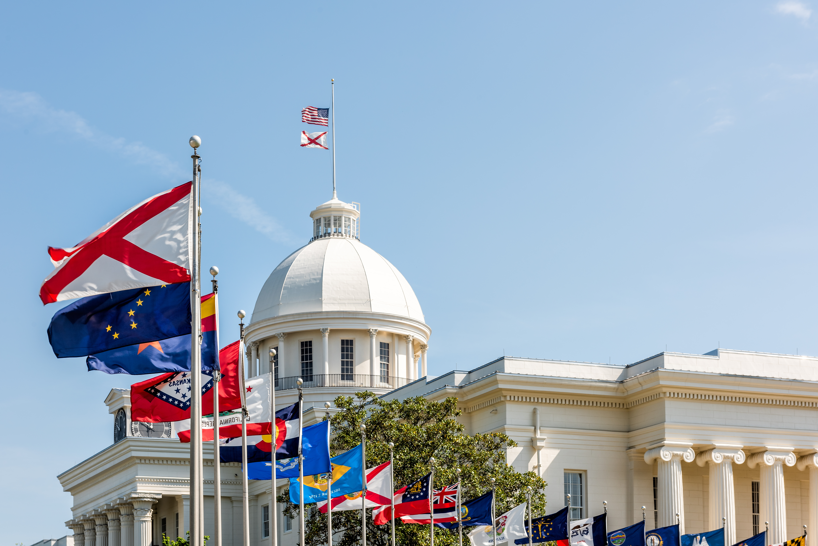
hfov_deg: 28.8
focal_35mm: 70
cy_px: 273
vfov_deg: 19.5
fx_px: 1591
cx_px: 409
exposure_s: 1/160
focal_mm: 70
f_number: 11
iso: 64
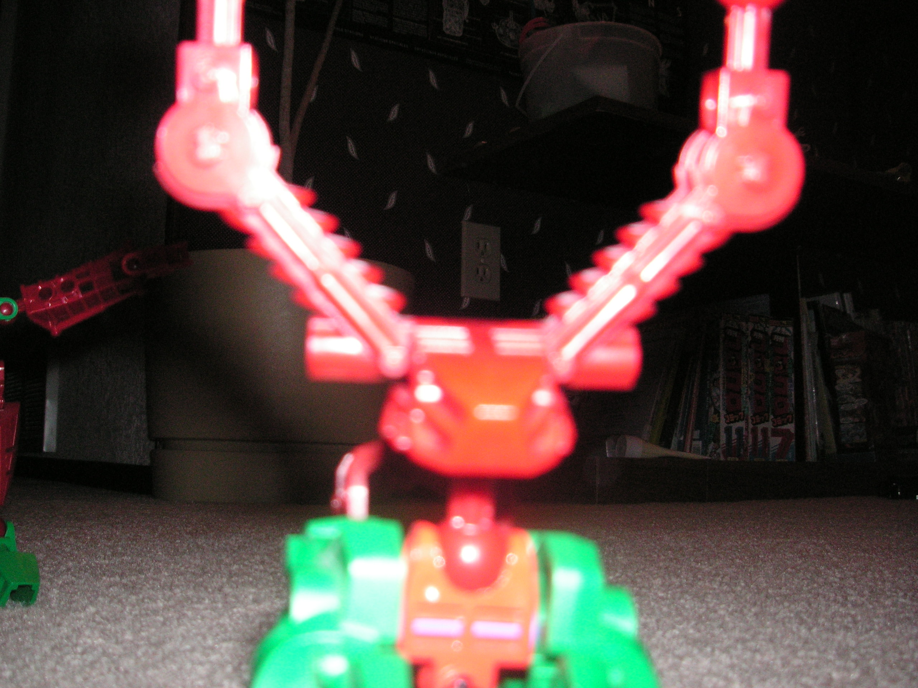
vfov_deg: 37.7
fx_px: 1008
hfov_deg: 49.0
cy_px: 344
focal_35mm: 38
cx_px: 459
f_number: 3.3
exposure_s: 1/45
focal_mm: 6.3
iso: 160
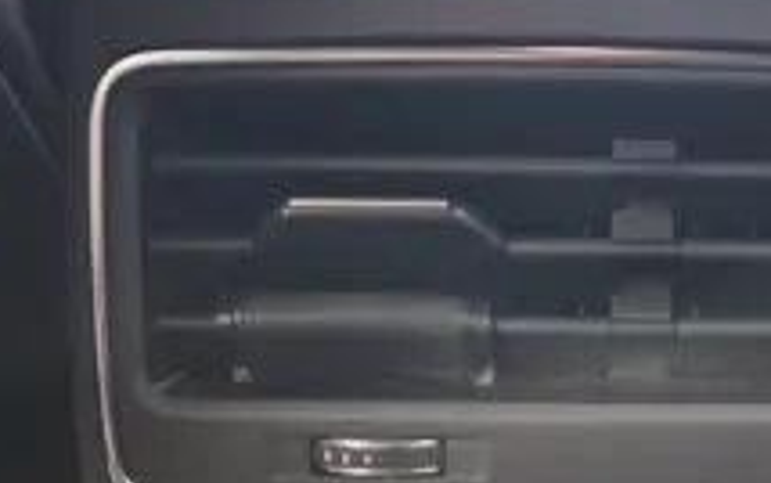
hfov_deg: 45.5
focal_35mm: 41
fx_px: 862
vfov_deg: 29.9
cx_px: 627
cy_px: 436
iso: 250
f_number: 1.6
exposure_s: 1/57.1
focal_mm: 6.55
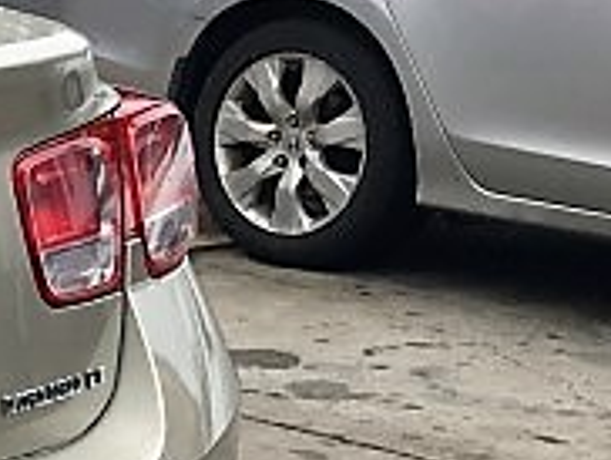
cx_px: -933
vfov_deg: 9.1
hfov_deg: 10.2
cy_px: 319
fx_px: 2881
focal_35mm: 163
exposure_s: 1/292
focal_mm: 4.15
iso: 25
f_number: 2.2
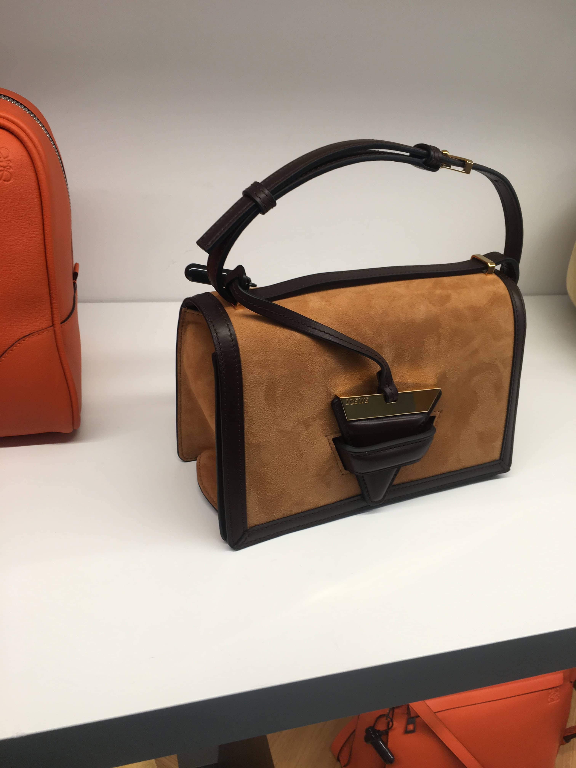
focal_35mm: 29
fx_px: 643
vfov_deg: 61.7
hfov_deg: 48.2
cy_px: 384
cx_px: 288
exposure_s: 1/60
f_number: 2.2
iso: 32
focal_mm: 4.2
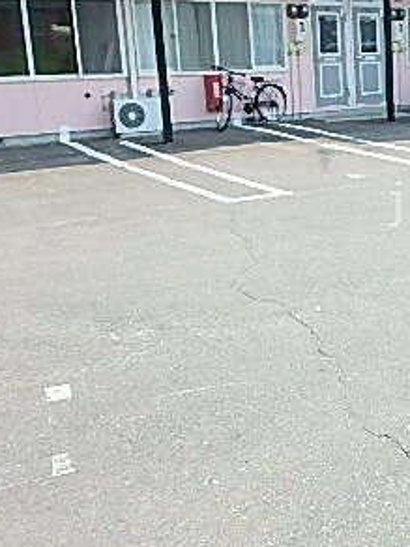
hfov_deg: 27.1
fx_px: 726
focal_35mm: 46
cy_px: 204
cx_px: 515
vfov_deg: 40.9
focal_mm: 3.7
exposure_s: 1/500
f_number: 3.5
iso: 125
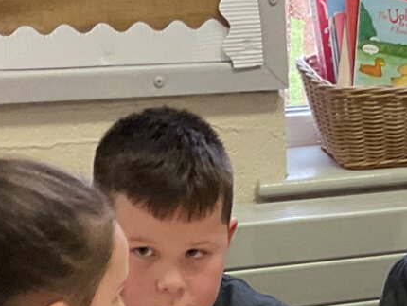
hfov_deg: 13.7
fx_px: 1623
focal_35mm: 138
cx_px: 533
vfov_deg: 10.2
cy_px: 521
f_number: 1.8
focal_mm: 3
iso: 80
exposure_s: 1/50
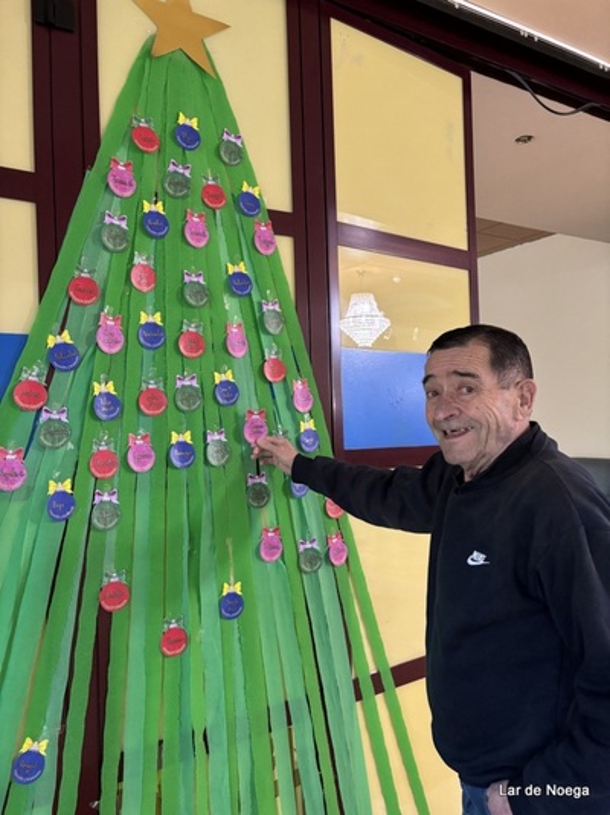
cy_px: 408
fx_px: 611
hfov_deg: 53.0
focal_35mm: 26
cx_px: 305
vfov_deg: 67.3
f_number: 1.6
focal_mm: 5.96
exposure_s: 1/60
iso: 500
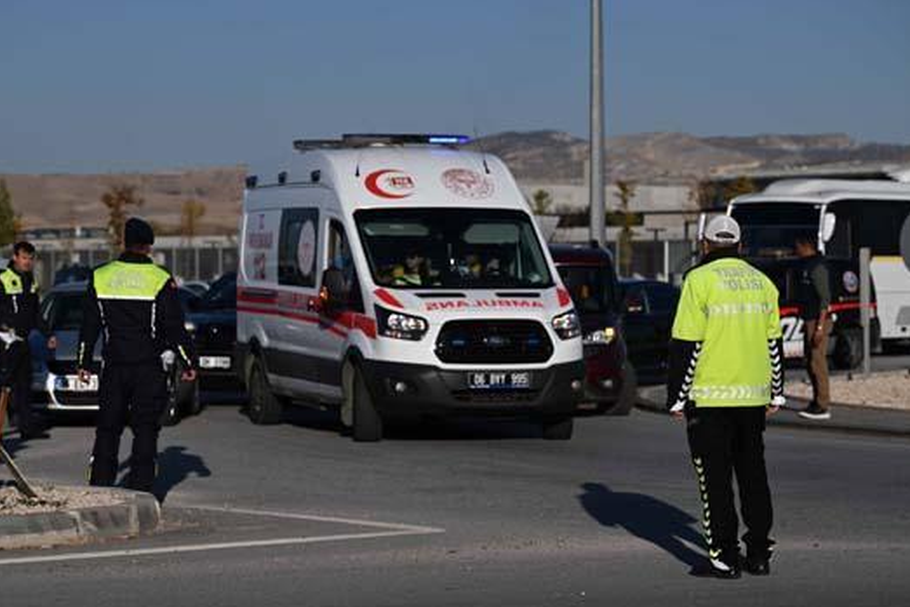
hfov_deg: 17.9
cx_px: 410
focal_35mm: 114
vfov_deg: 12.0
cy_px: 322
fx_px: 2882
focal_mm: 97
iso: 100
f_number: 4.5
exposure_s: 1/2500
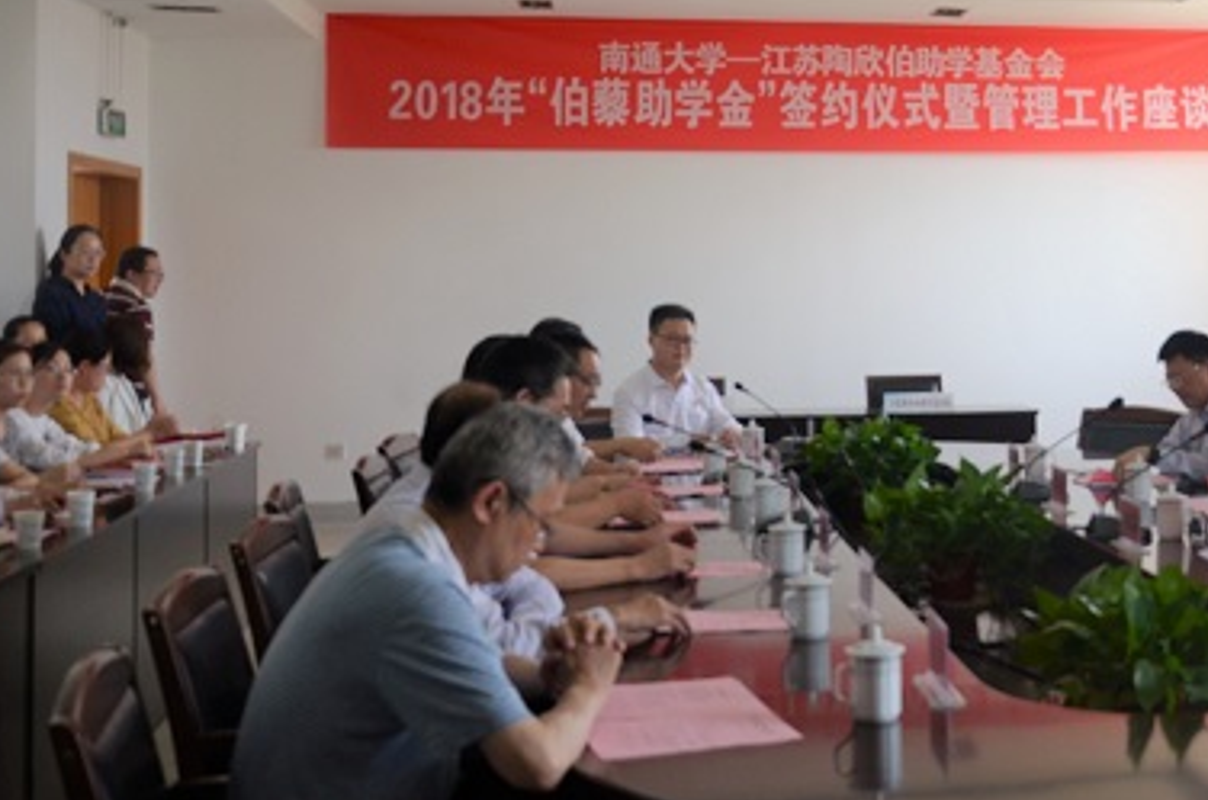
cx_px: 999
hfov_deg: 33.9
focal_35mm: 57
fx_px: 1905
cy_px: 222
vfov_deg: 23.5
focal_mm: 21
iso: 200
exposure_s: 1/90
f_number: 4.8
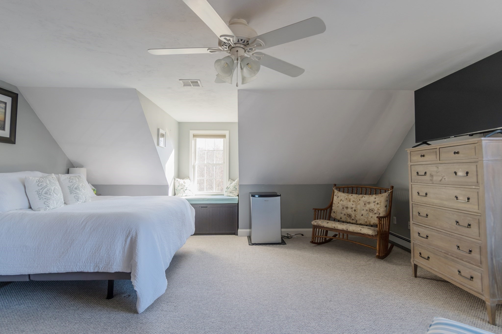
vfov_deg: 67.3
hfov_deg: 90.0
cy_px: 167
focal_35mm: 18
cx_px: 251
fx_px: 251
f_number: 5
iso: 200
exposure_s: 1/25
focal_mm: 12
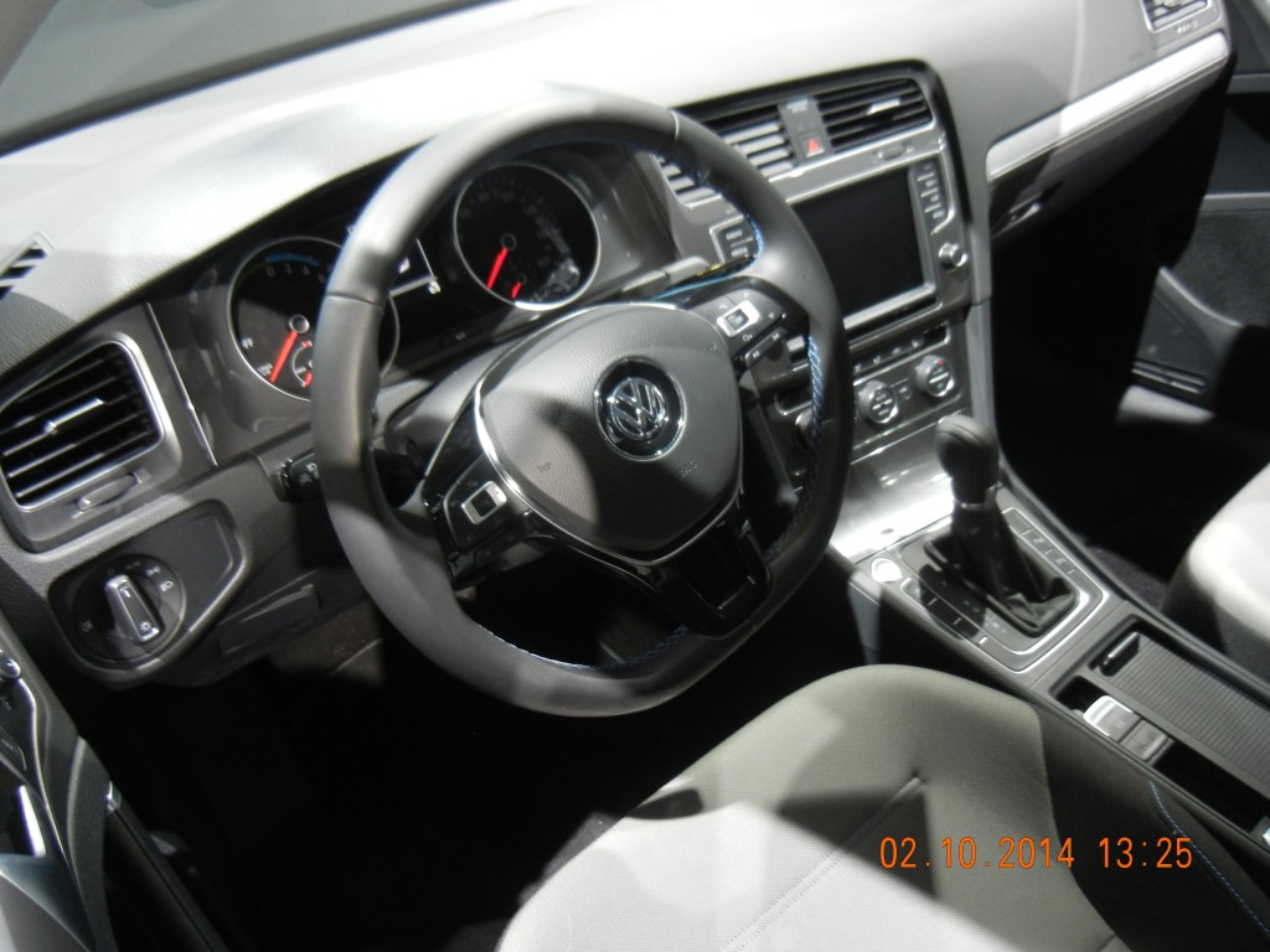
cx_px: 635
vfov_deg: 46.8
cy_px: 476
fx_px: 1101
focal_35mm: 30
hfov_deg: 60.0
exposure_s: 1/29.7
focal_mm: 5.4
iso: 400
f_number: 3.5
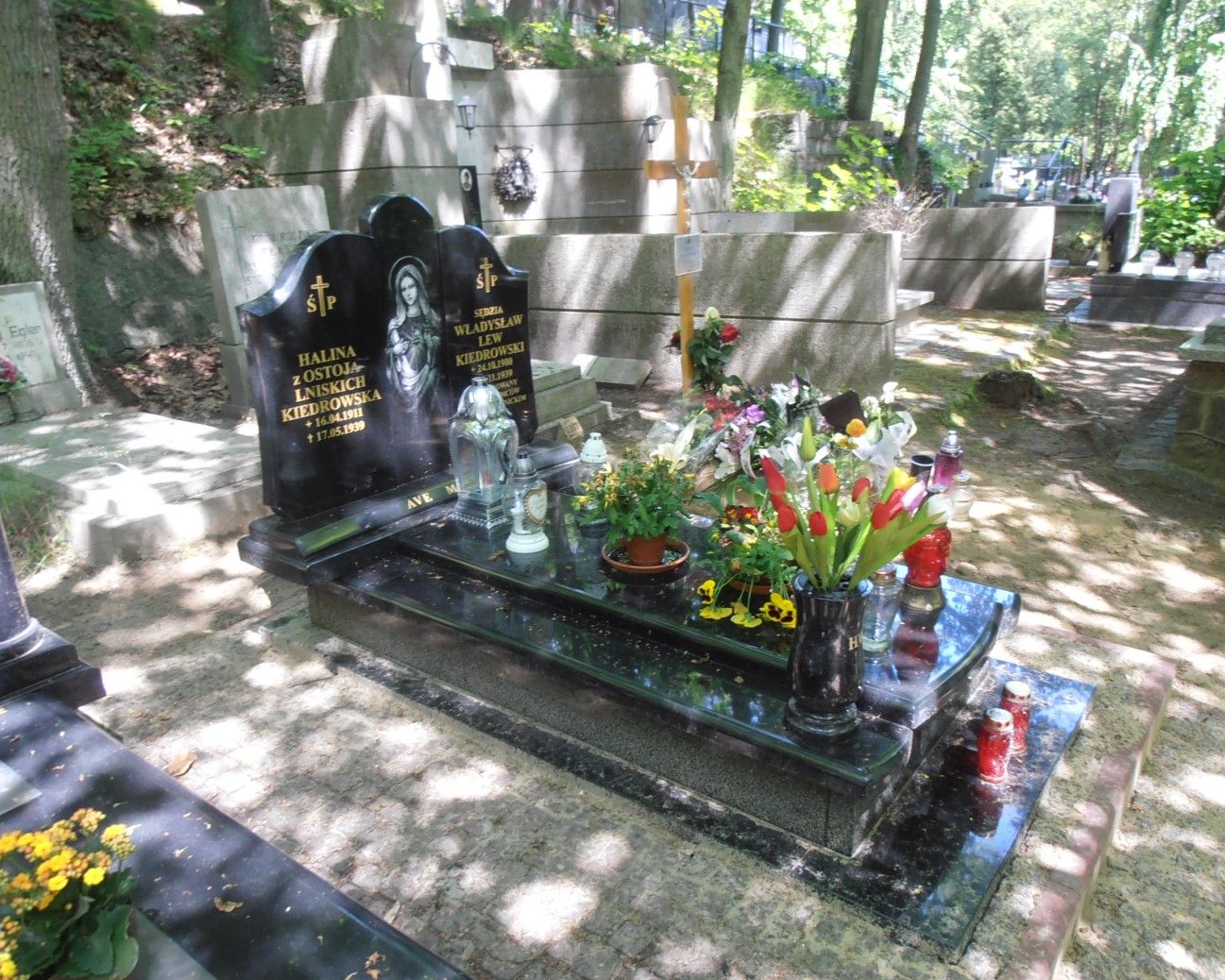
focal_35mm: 26
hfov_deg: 66.0
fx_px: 943
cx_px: 643
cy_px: 509
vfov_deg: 54.9
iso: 80
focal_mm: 4.2
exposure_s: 1/50
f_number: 3
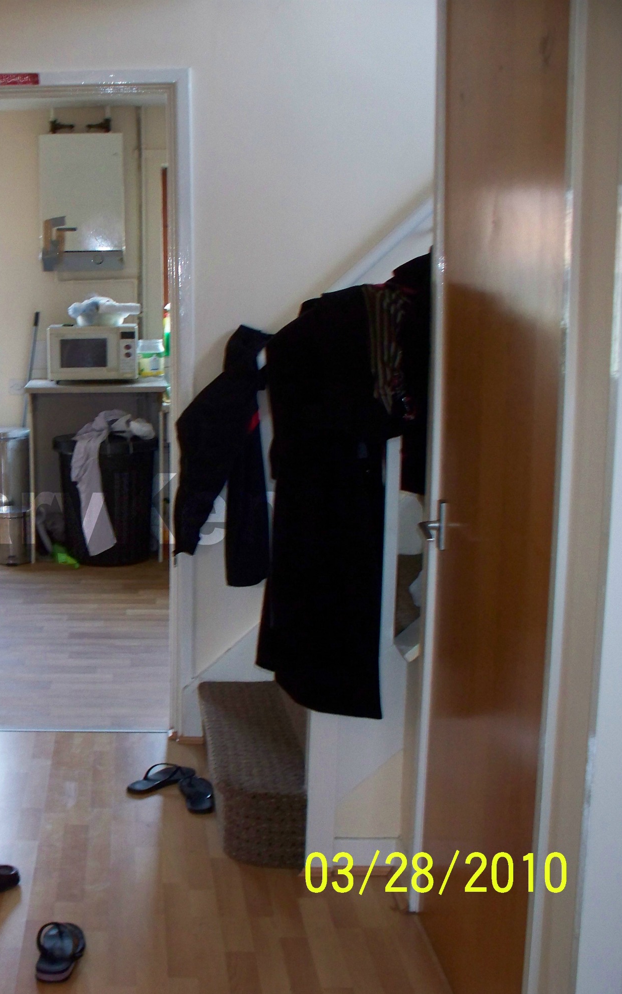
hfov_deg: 24.1
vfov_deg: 39.6
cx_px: -22
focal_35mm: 51
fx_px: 1383
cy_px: 498
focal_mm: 7.54
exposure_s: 1/60
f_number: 2.8
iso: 200
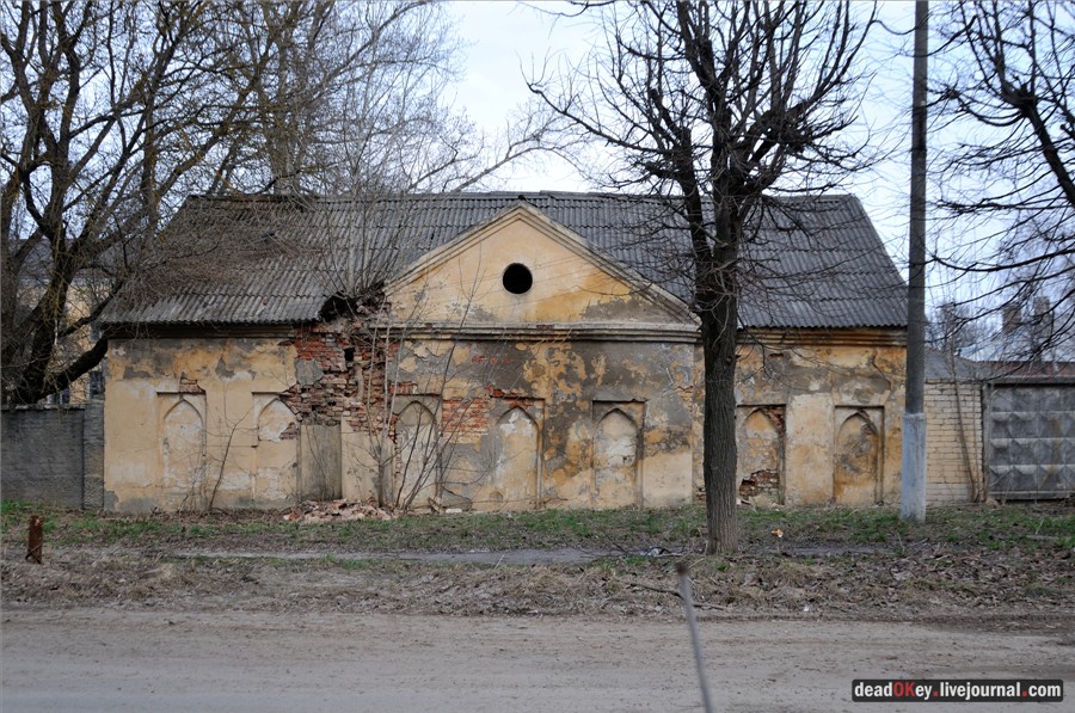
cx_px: 538
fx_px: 1073
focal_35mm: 36
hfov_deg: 53.2
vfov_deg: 36.8
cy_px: 356
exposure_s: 1/320
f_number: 5.6
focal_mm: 24
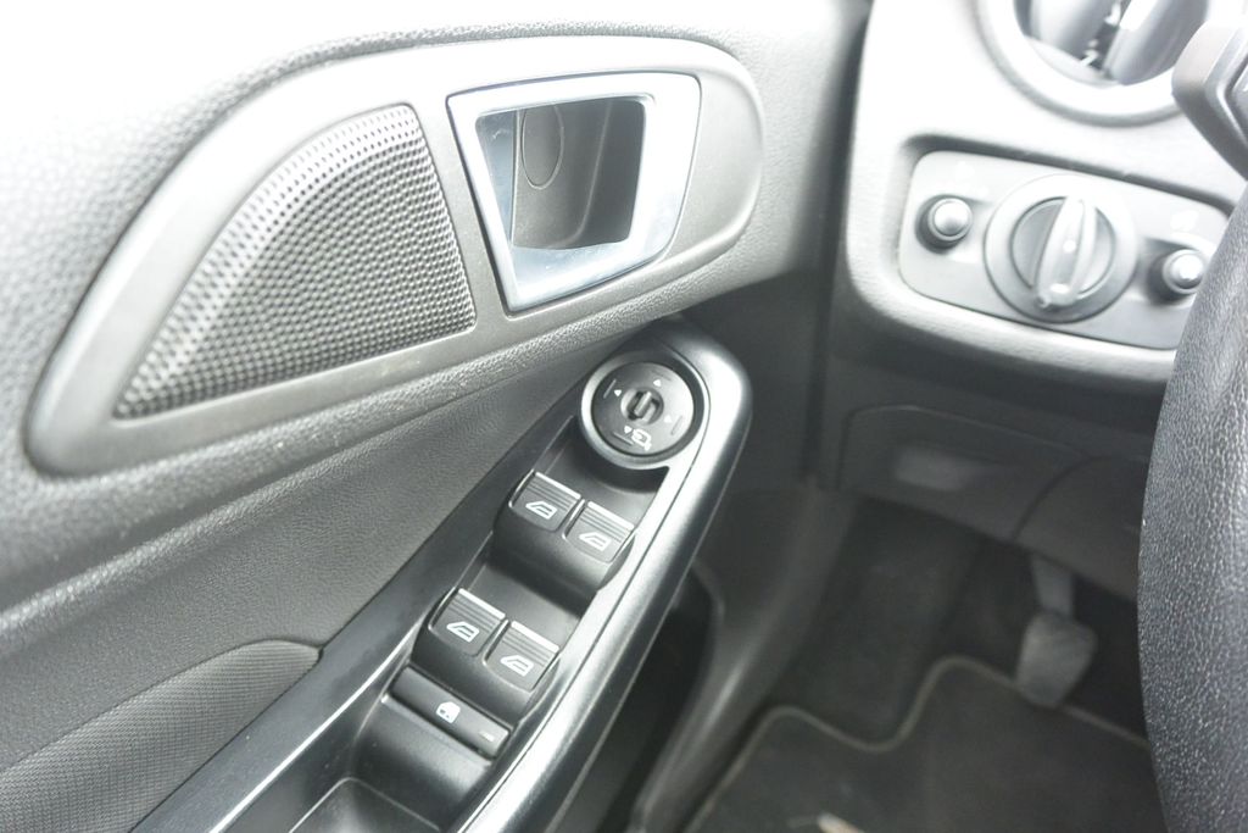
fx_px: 1005
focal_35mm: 29
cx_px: 624
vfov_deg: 45.0
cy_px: 416
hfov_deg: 63.7
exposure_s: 1/50
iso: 800
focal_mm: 11
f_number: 3.5
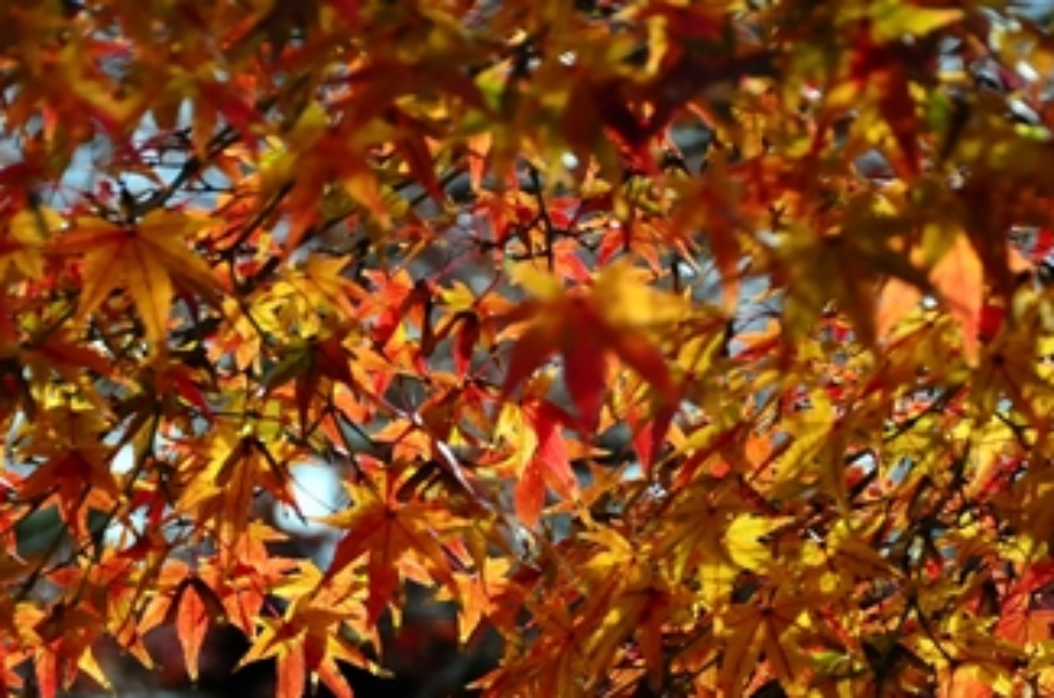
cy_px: 573
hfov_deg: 5.3
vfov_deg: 3.5
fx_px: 11339
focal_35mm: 388
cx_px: 1002
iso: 1250
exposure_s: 1/500
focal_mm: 105
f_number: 9
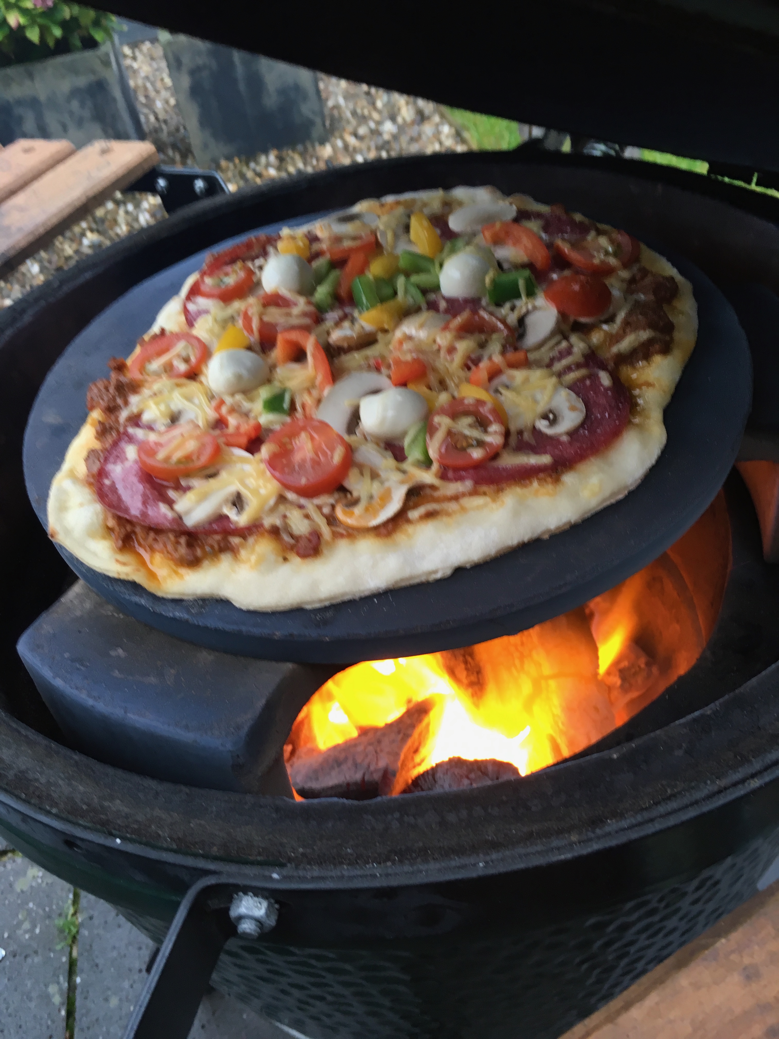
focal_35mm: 29
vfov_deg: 61.7
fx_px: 870
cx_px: 390
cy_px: 520
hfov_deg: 48.2
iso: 64
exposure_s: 1/33
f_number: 2.2
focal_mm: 4.15
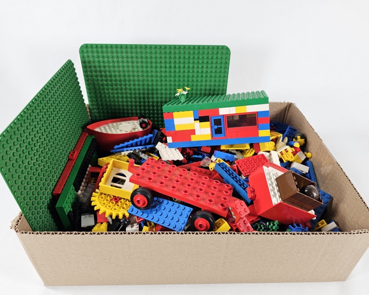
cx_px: 186
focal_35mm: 25
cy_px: 150
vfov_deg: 56.8
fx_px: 273
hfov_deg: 68.1
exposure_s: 1/180
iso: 80
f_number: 1.7
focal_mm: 6.3
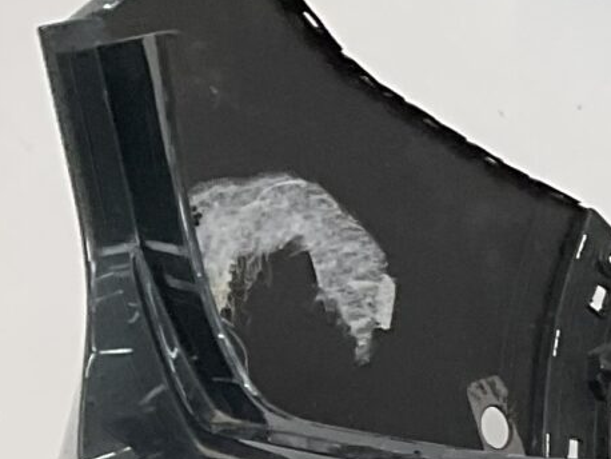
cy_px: 945
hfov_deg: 10.3
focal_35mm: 162
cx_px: 1554
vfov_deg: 8.6
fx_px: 2861
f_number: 1.8
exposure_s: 1/195
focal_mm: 3
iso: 16
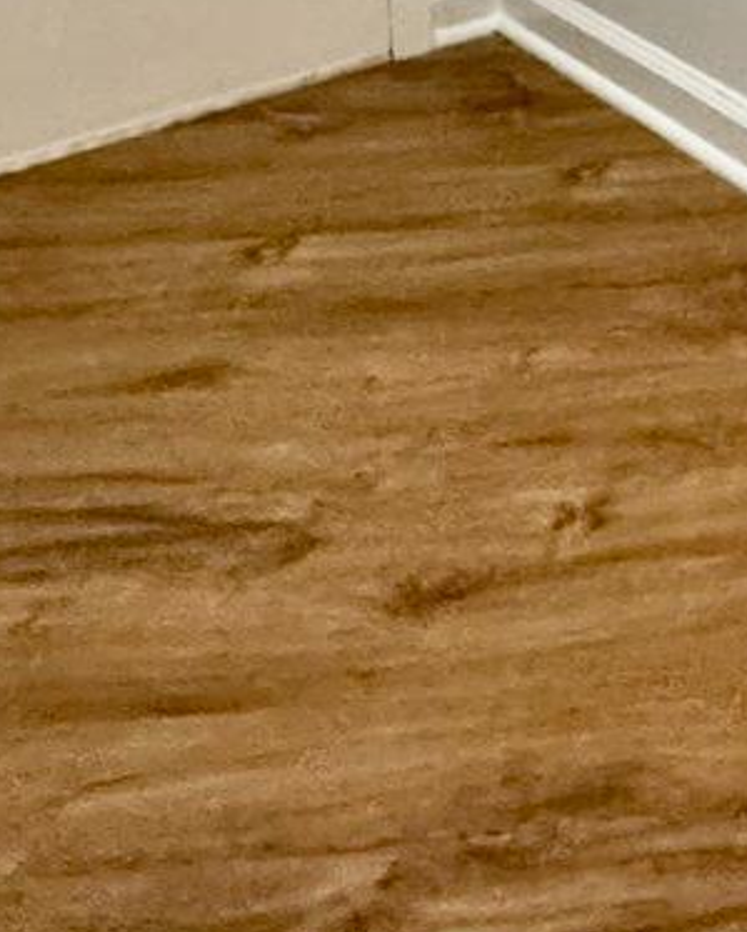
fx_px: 2070
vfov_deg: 19.8
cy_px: -672
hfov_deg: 14.9
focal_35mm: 75
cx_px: 1666
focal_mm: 2.22
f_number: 2.2
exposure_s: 1/60
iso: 500
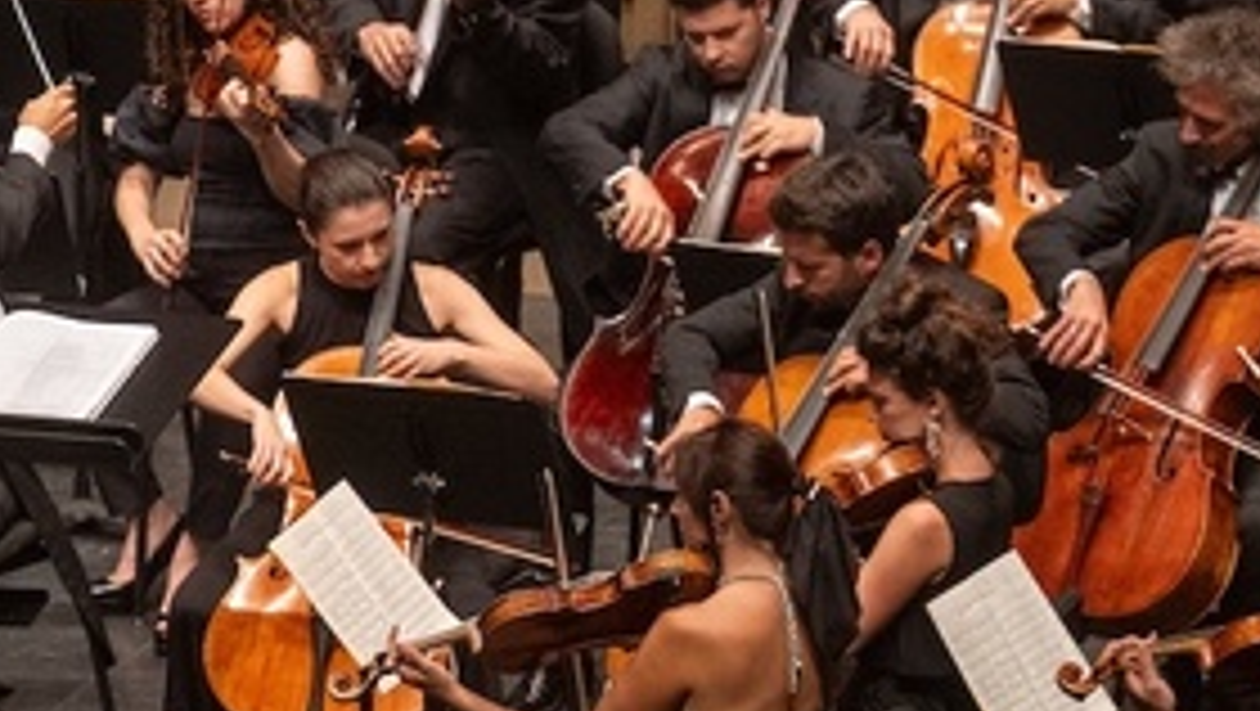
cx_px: -212
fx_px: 18156
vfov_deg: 2.2
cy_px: 342
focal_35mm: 543
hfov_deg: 4.0
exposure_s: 1/200
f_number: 4
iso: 4000
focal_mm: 200
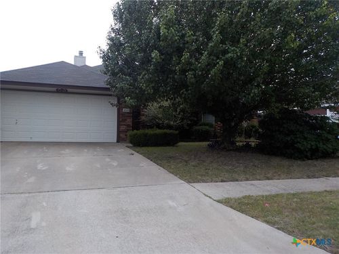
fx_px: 294
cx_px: 170
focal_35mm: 30
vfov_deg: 46.8
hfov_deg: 60.0
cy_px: 127
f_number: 3.3
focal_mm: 4.1
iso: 125
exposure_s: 1/80
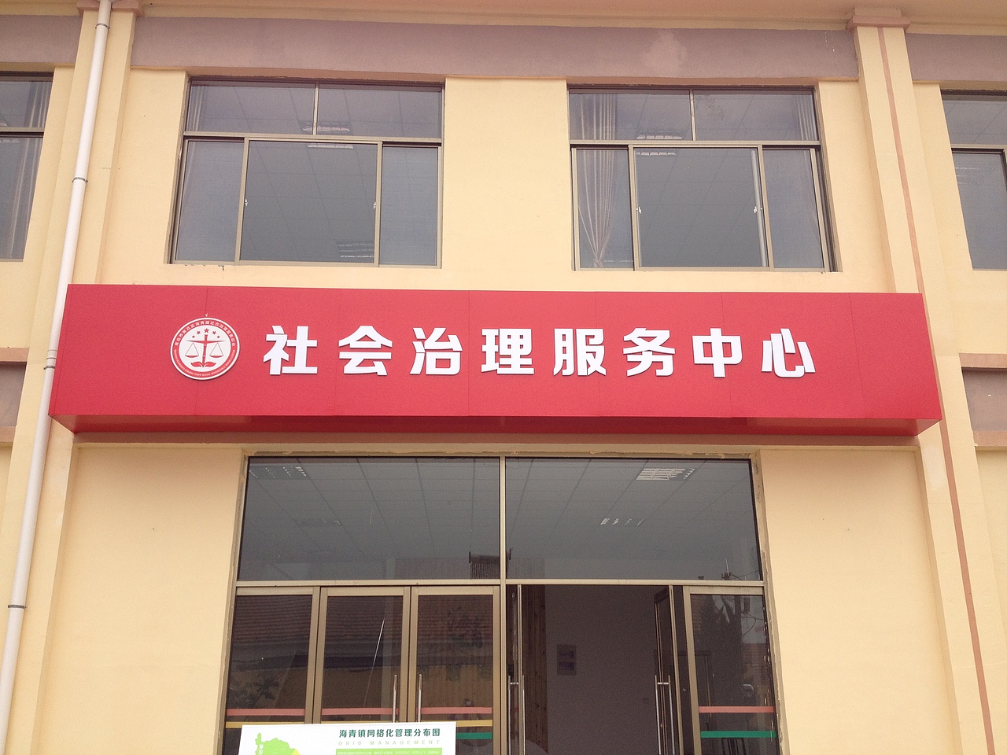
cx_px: 504
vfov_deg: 40.7
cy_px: 378
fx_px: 1018
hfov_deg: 52.6
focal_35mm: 35
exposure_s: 1/690
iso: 50
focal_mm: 4.28
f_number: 2.4
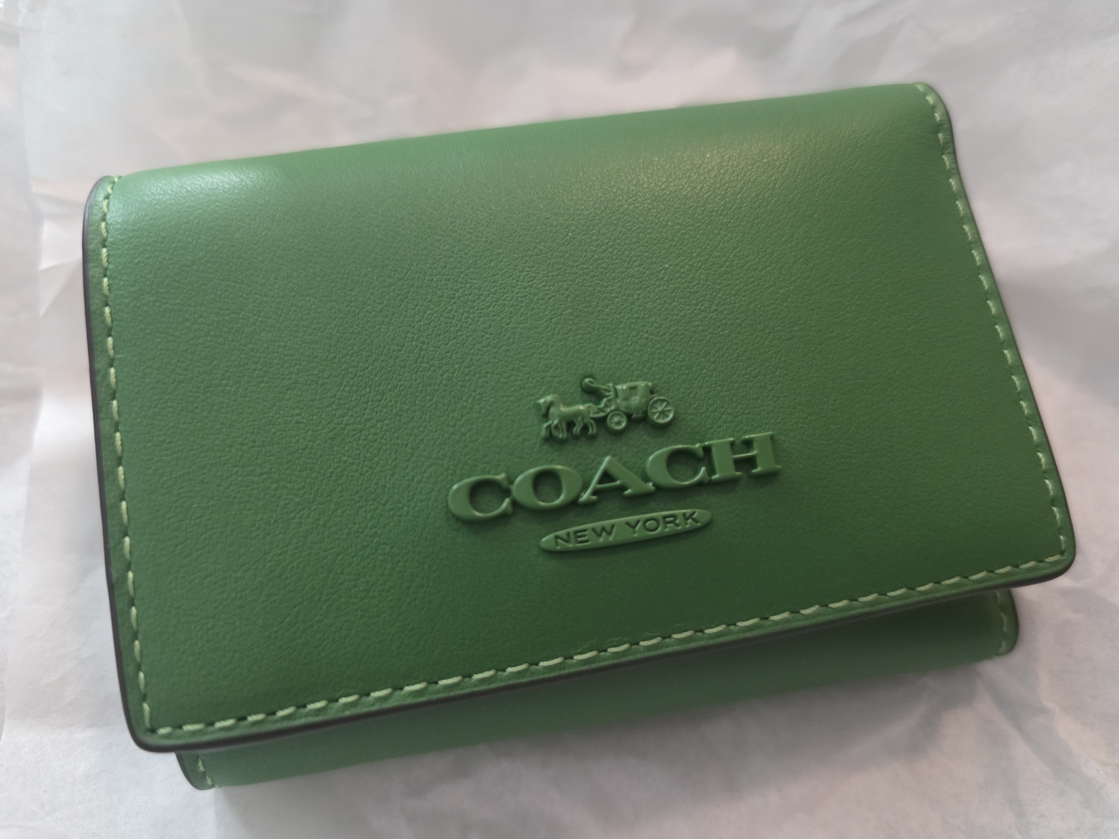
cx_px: 560
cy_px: 420
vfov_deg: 58.9
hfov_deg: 73.9
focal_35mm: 23
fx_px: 744
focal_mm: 6.3
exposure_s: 1/60
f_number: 1.7
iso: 1600
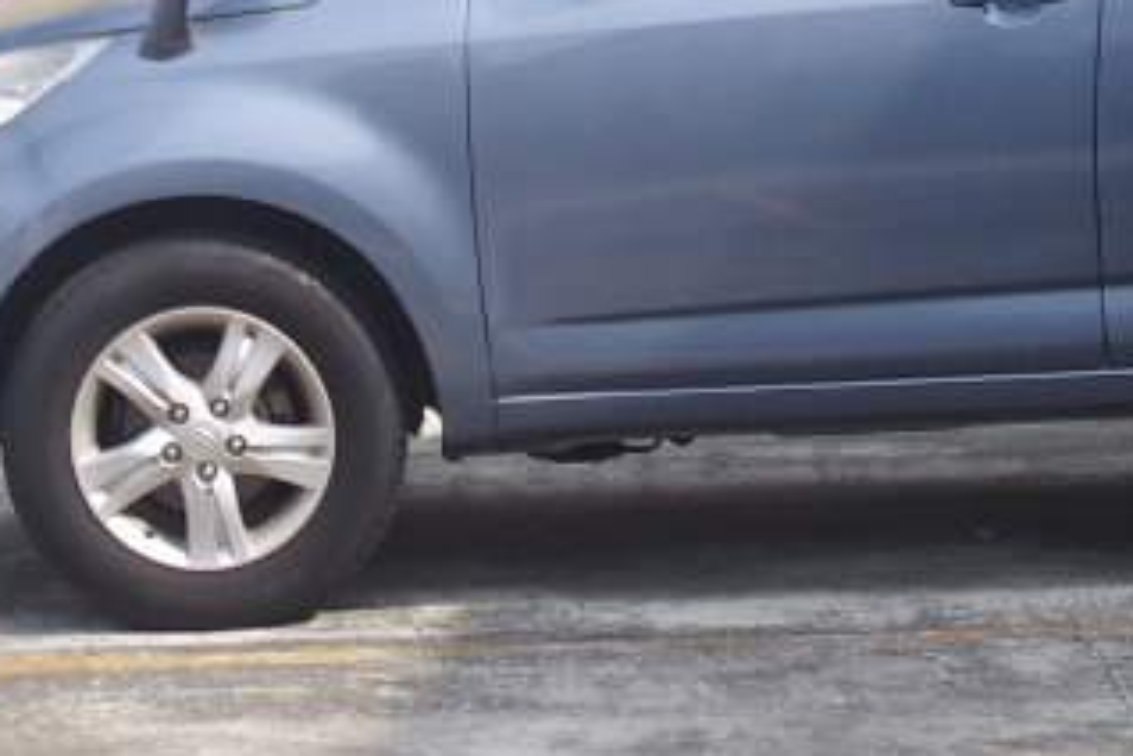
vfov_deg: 8.3
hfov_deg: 12.5
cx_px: 14
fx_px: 5130
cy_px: -200
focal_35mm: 163
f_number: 6.3
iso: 100
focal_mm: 18
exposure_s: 1/200
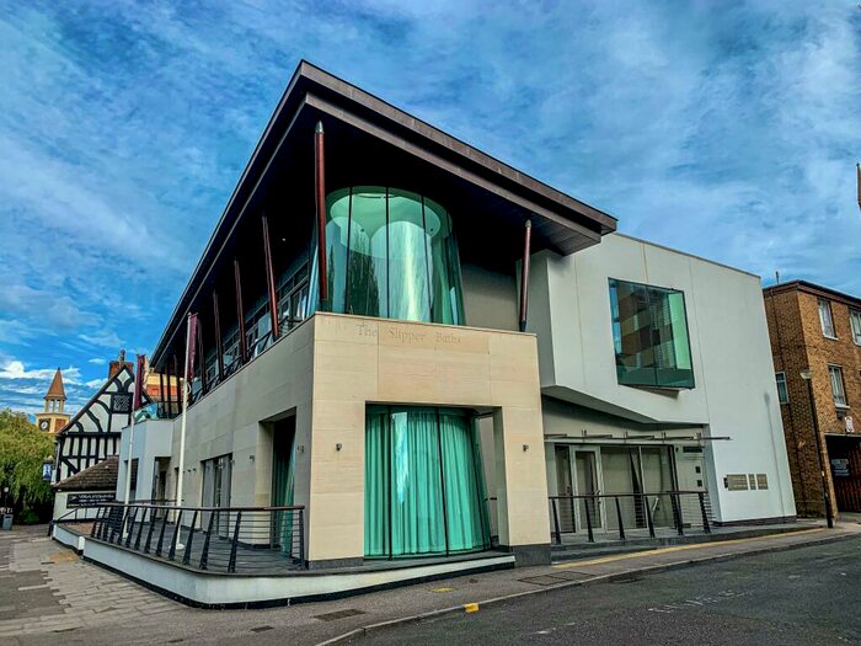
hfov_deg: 67.3
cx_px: 430
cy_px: 323
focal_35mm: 26
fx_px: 647
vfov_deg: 53.1
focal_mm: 4.25
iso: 25
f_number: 1.8
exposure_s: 1/1900
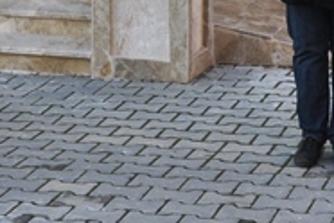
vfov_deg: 8.1
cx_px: 90
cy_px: -227
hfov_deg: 12.7
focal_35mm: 161
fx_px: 1495
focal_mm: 25
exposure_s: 1/200
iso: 400
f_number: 7.1
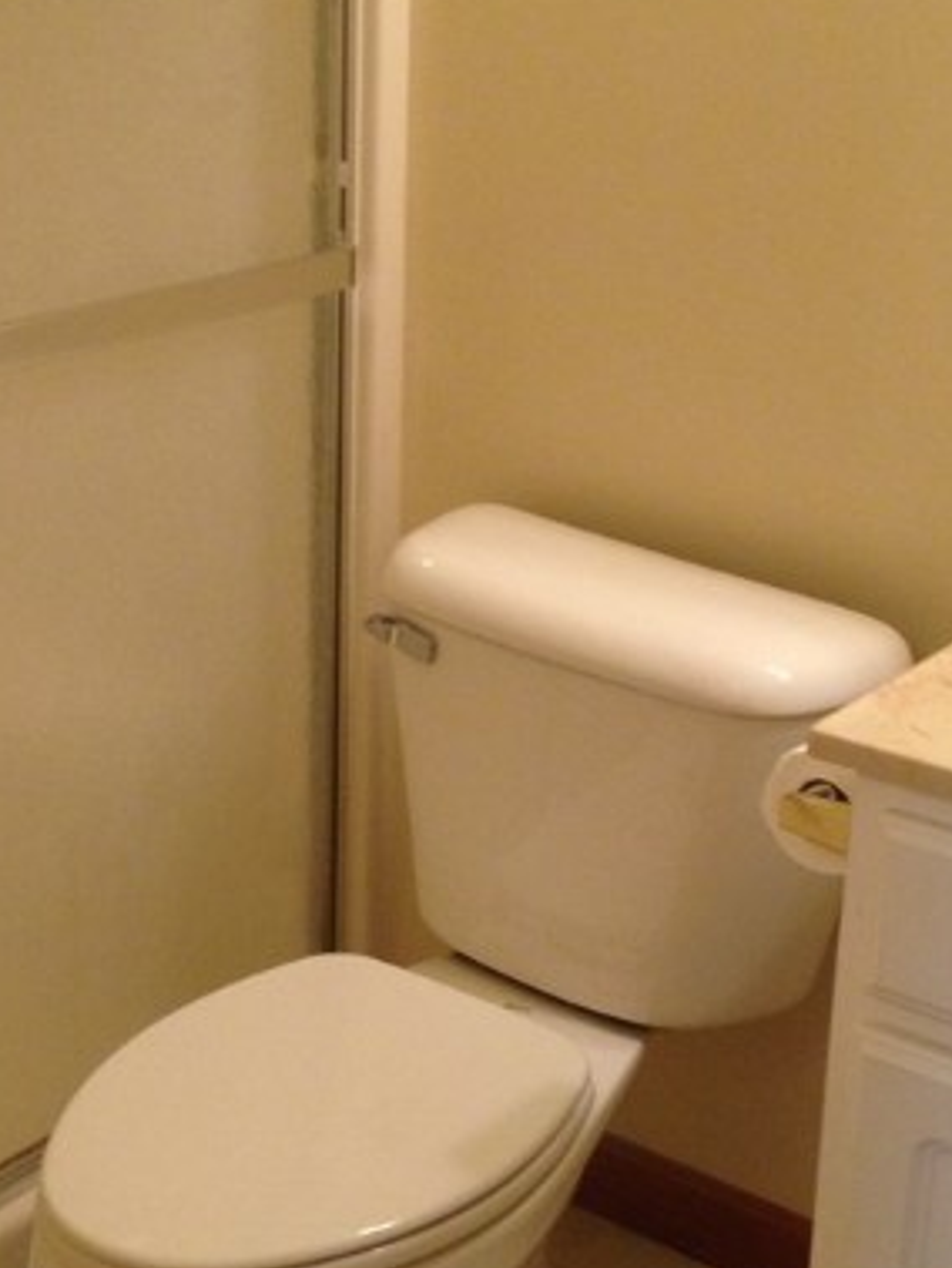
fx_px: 2454
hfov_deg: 22.0
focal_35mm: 67
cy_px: 567
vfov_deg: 28.9
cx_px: 449
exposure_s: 1/20
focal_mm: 4.12
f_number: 2.4
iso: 125
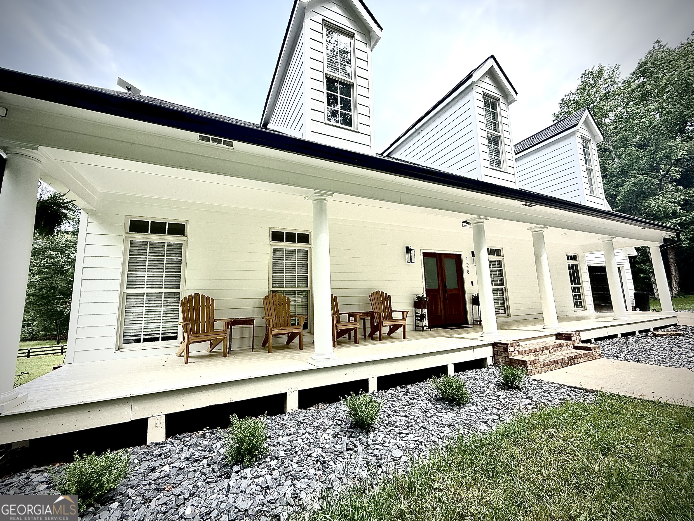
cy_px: 260
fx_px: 281
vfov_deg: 85.7
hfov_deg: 102.1
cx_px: 347
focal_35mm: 14
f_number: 2.2
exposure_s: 1/479
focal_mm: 2.22
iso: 64
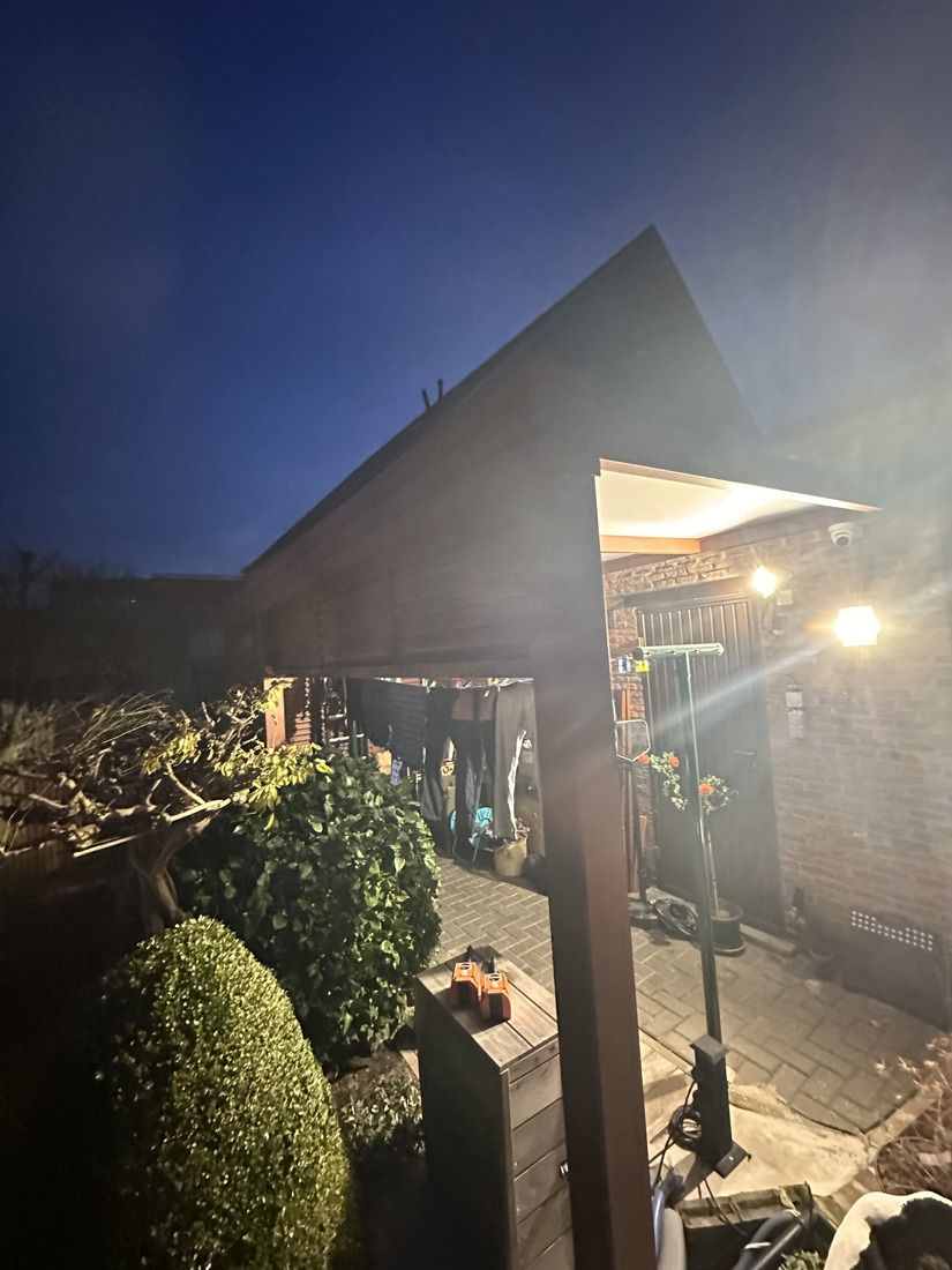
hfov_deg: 85.7
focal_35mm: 14
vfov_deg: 102.1
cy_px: 635
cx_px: 476
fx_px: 513
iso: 1250
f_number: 2.2
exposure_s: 1/50
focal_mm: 2.22
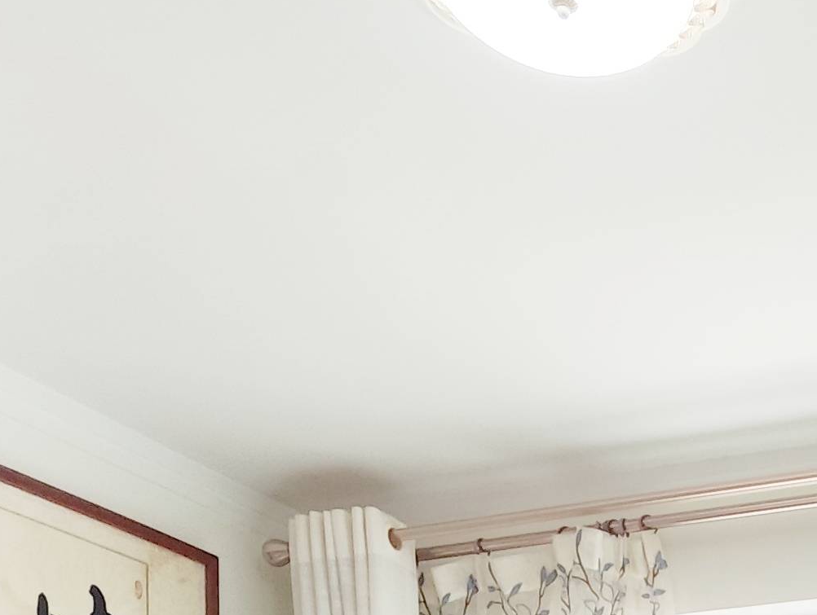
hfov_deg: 29.7
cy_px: 1063
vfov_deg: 19.9
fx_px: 1348
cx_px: 941
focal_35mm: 57
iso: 156
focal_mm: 2.16
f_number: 2.2
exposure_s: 1/33.3
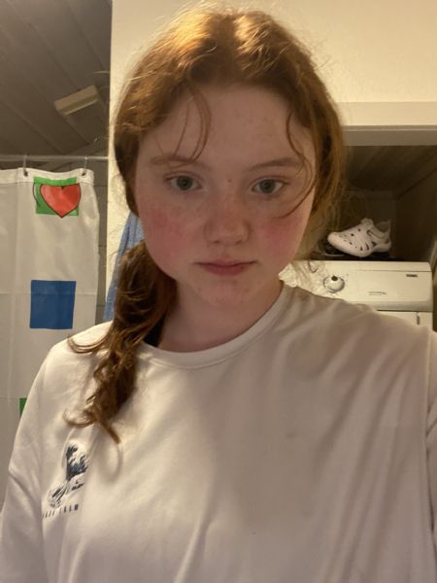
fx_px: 505
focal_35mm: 30
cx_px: 218
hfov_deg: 46.8
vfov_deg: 60.0
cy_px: 292
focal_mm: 2.71
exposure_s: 1/25
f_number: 2.2
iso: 320
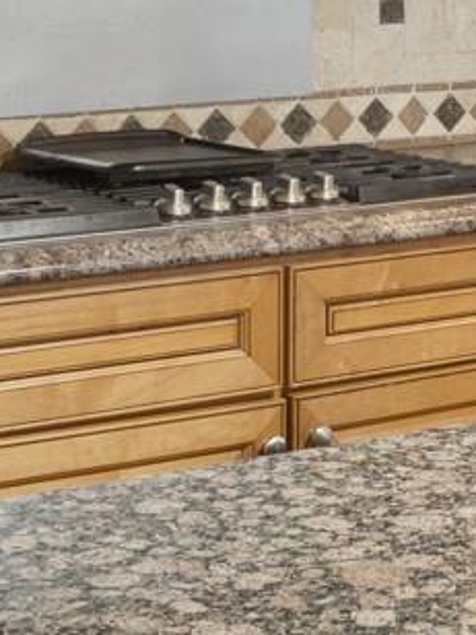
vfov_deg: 16.2
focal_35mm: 117
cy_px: -97
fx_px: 2145
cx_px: 723
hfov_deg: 12.1
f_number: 8
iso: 400
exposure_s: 1/2
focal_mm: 10
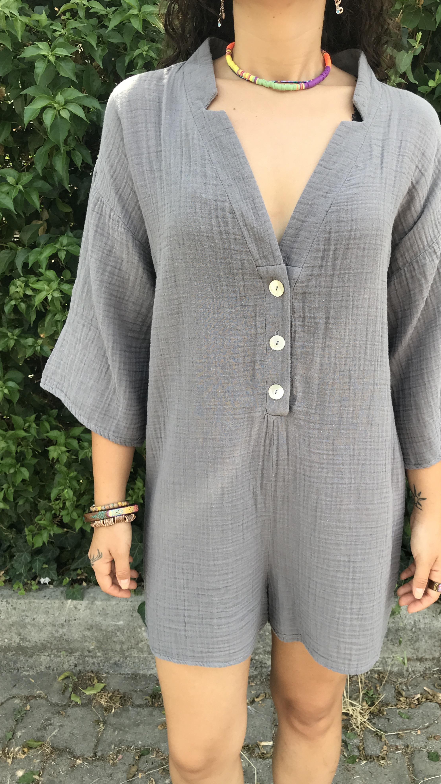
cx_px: 275
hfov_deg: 37.6
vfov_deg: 62.6
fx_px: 644
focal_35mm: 31
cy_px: 395
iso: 20
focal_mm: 3.99
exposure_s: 1/172
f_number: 1.8
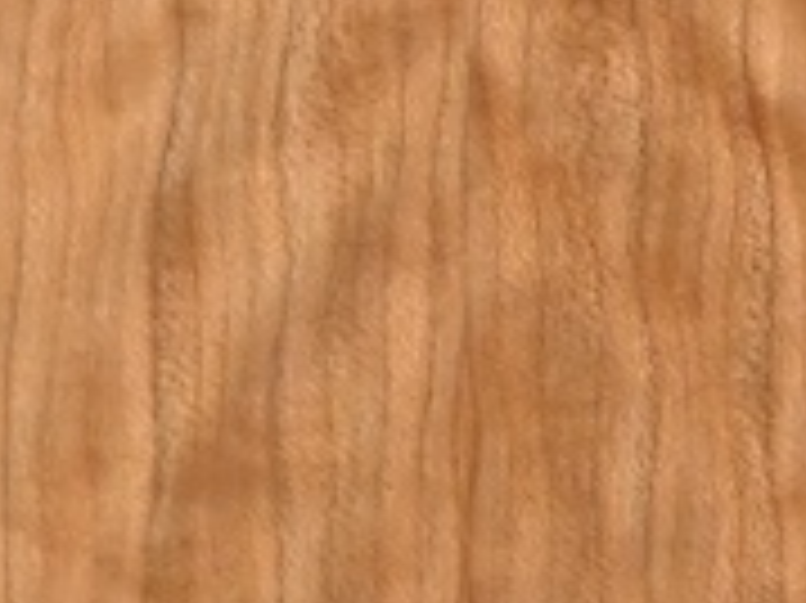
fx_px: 25619
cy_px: -603
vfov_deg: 1.3
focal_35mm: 1101
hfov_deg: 1.8
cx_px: 146
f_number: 5
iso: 3200
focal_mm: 102
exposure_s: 1/80
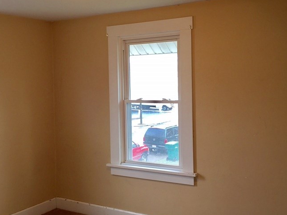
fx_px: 381
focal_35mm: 46
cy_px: 98
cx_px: 125
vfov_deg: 31.5
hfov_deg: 41.2
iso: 32
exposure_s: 1/40
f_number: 2.2
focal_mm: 4.15
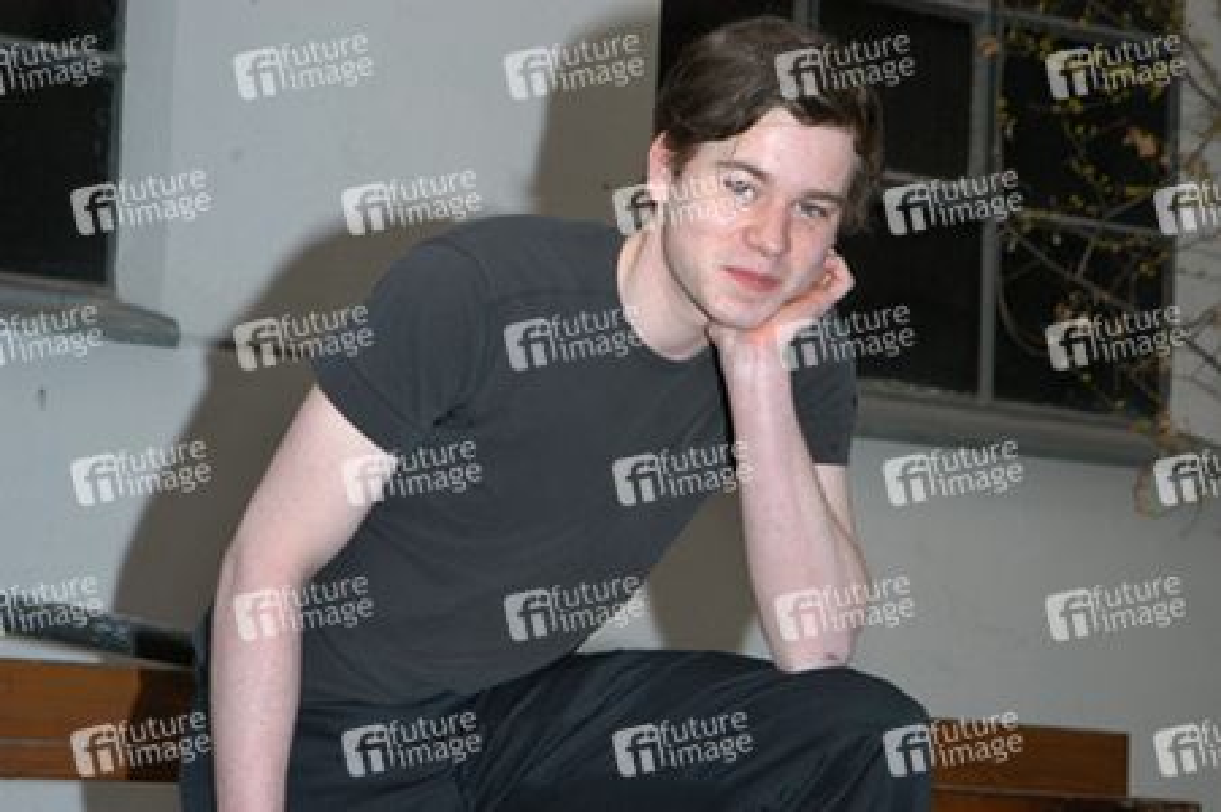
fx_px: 4169
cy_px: 406
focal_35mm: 123
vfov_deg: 11.1
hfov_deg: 16.7
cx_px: 610
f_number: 10
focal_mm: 82
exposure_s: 1/60
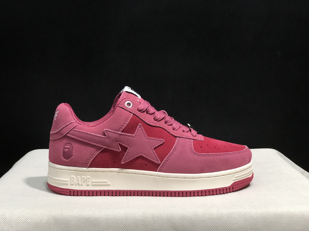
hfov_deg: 33.8
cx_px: 154
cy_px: 116
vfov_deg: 25.7
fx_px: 509
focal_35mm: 57
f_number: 2.8
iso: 100
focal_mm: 6.6
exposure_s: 1/30
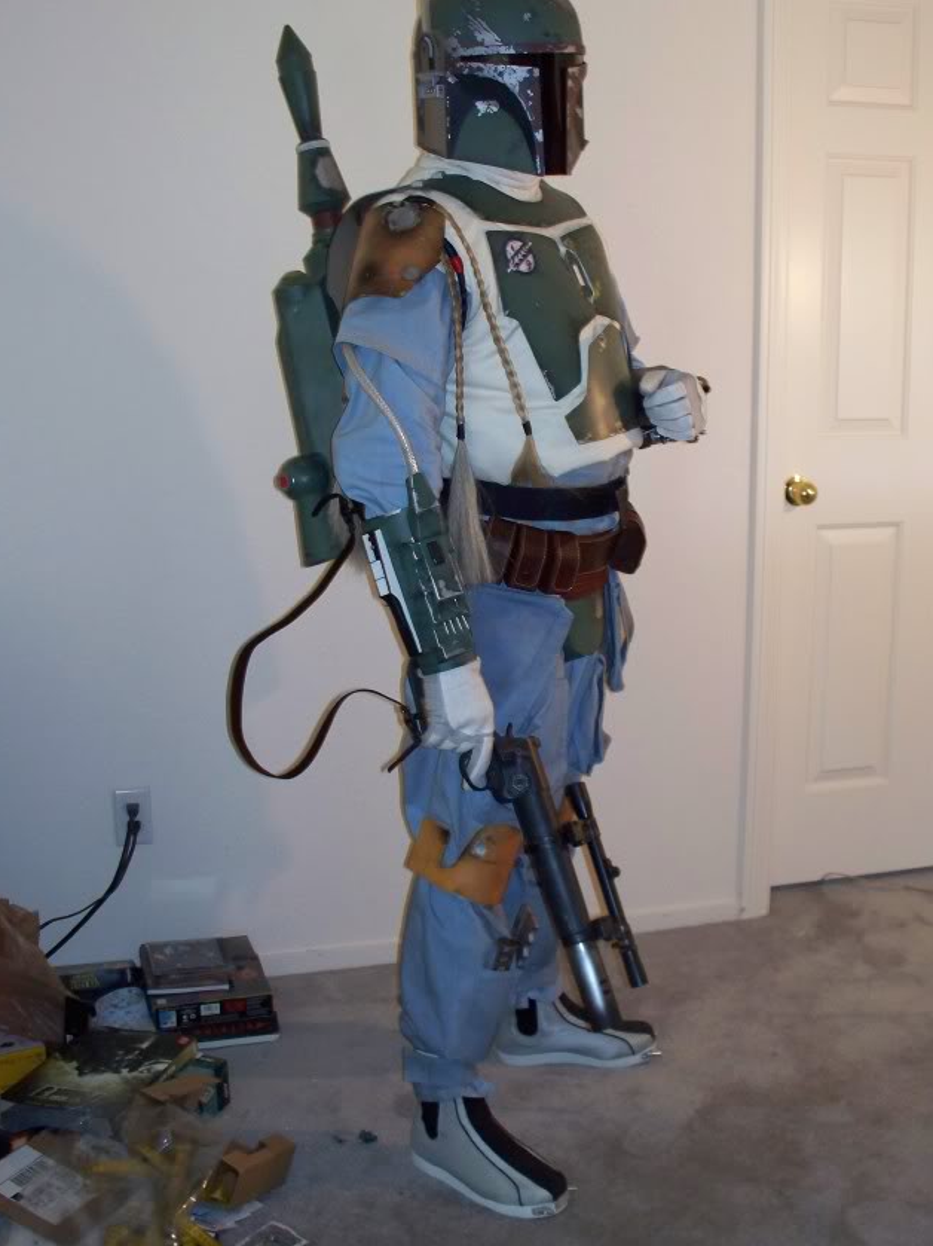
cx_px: 532
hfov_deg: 32.8
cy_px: 559
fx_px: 1582
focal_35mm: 44
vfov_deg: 42.9
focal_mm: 7.54
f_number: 2.8
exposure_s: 1/30
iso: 200
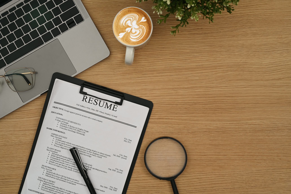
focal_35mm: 47
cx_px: 146
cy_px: 97
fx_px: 380
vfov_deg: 28.6
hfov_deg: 41.9
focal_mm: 47
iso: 250
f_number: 8
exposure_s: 1/100
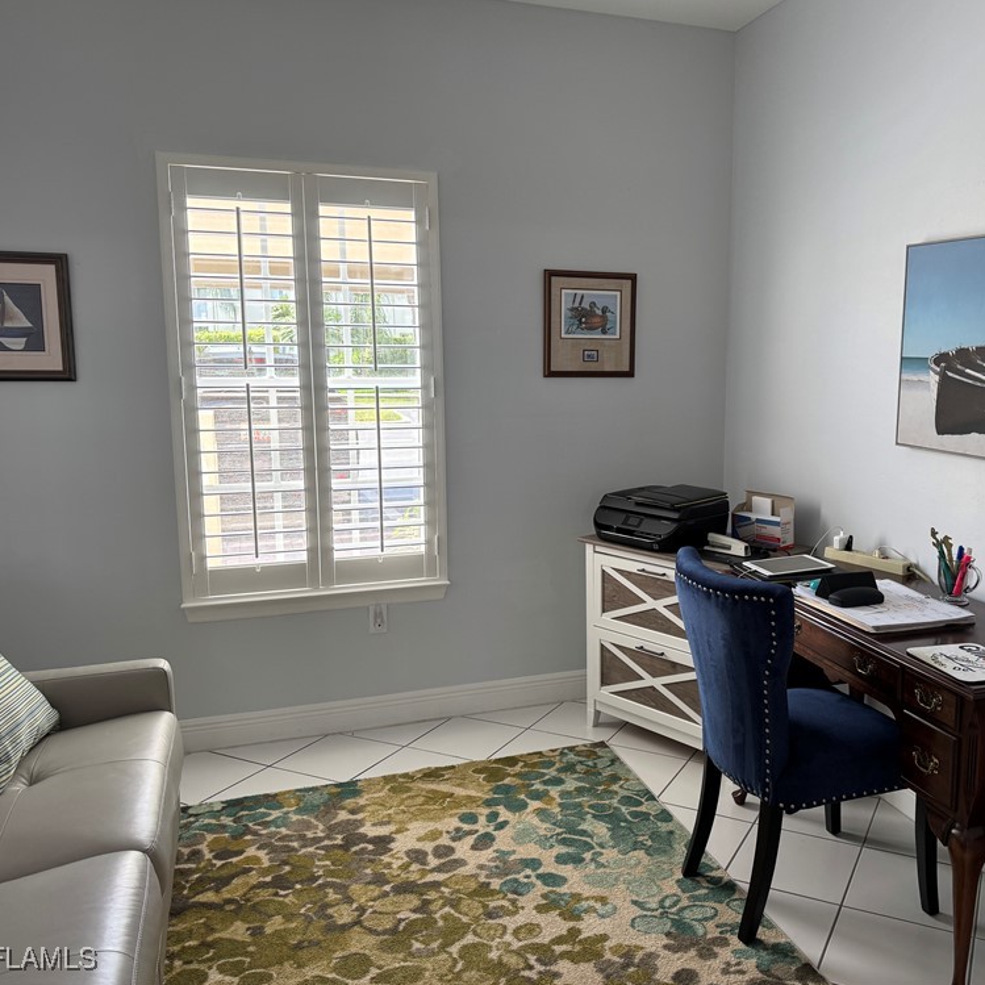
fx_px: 934
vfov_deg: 55.6
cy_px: 483
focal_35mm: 29
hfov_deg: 55.1
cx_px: 609
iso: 100
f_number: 1.78
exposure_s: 1/120
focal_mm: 6.76
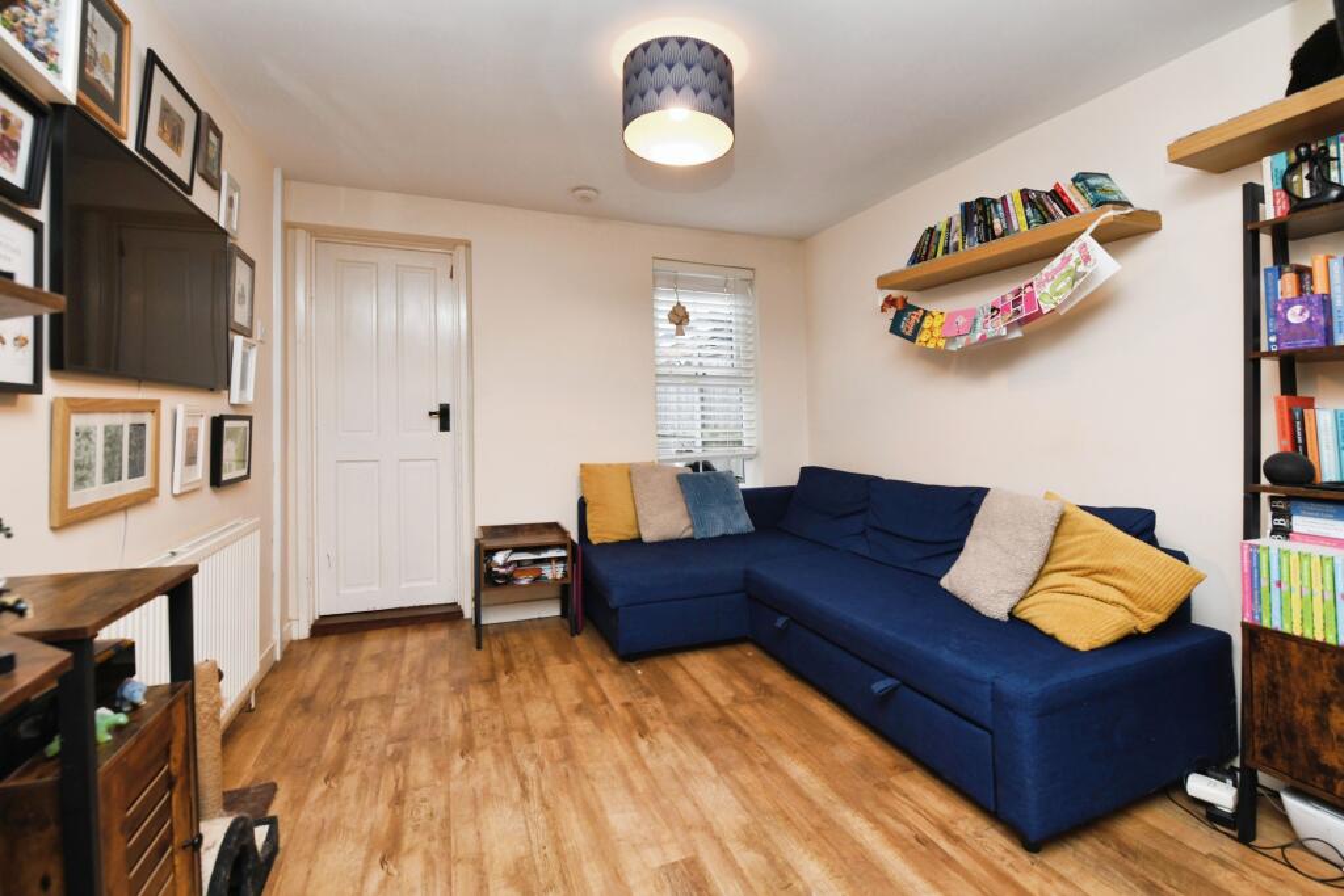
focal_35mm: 16
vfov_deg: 73.8
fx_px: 597
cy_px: 448
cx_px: 672
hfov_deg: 96.7
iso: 800
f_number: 6.3
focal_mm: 16
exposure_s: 1/60
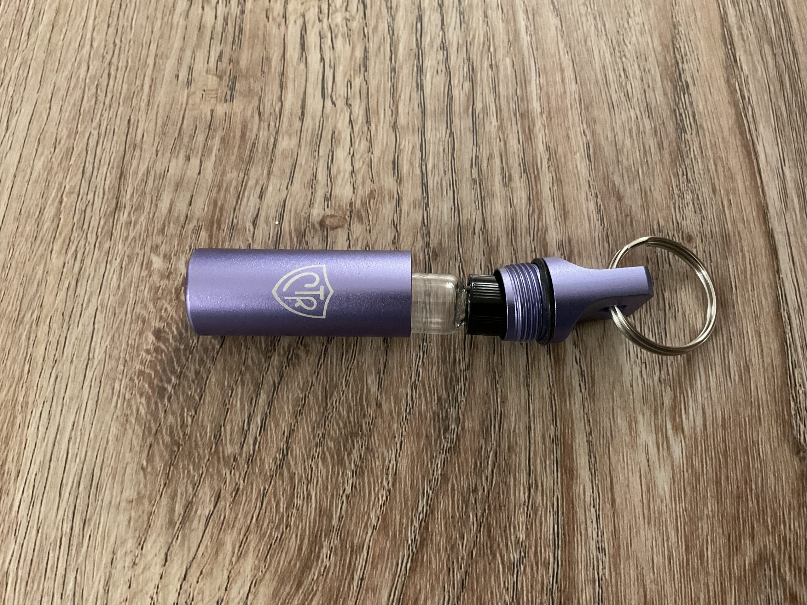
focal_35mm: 29
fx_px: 676
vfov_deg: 48.2
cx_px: 404
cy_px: 302
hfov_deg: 61.7
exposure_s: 1/30
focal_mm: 3
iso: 400
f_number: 1.8
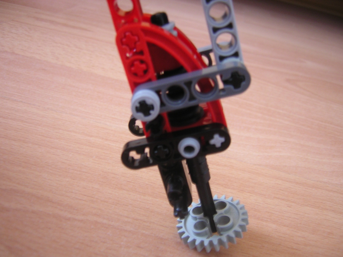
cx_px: 172
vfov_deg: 39.7
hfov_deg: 51.4
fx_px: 357
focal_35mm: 36
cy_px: 128
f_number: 2.6
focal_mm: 4.7
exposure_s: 1/3.7
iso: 112
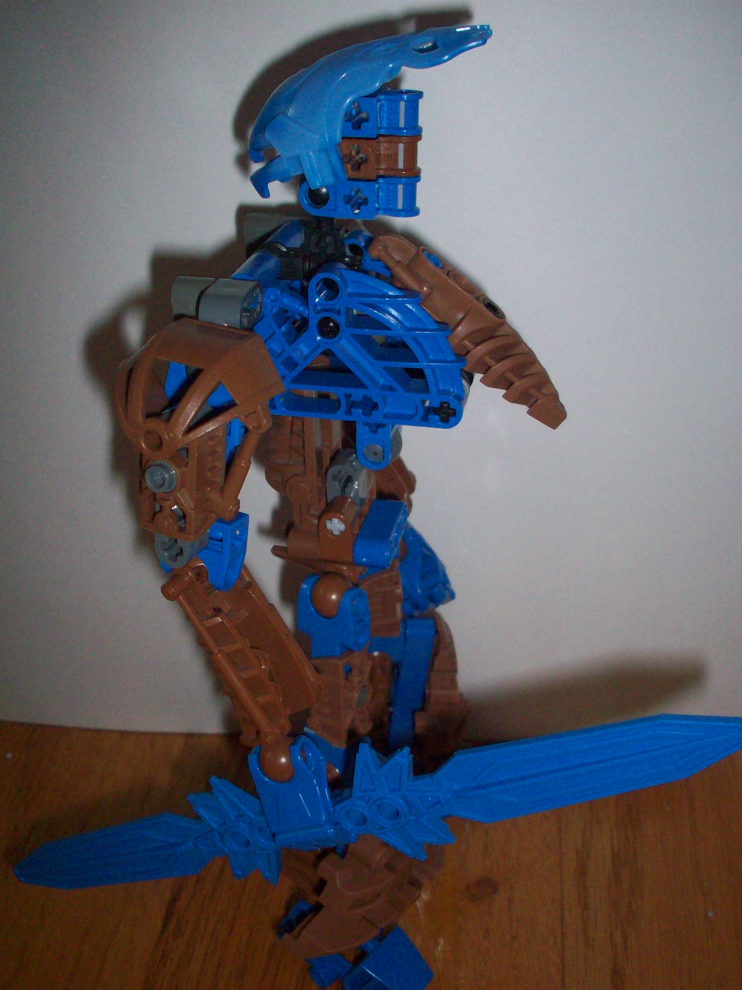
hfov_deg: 36.0
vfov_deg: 46.8
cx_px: 387
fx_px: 1143
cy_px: 522
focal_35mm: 40
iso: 160
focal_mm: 6.2
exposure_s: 1/64
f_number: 2.8
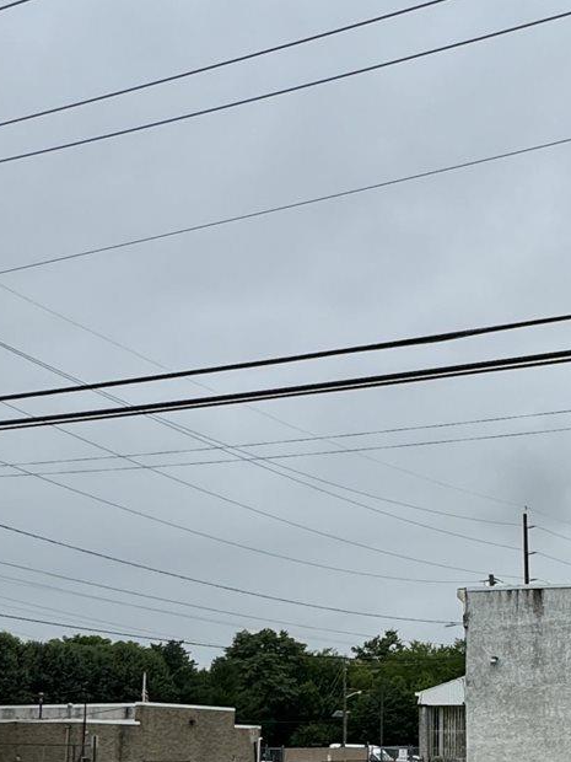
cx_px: 554
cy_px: 646
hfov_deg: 26.7
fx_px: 1144
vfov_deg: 35.2
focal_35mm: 52
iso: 50
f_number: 2.2
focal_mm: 2.22
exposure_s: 1/1477
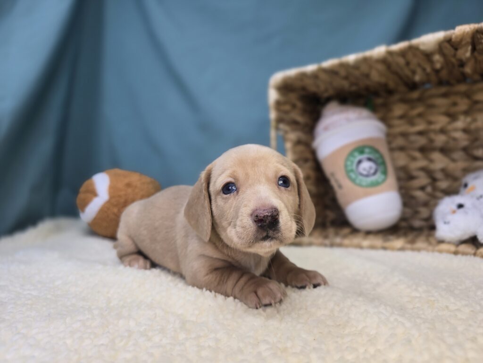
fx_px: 321
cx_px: 242
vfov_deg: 58.9
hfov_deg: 73.9
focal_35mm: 23
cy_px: 182
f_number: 1.7
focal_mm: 6.3
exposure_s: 1/51.7
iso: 16
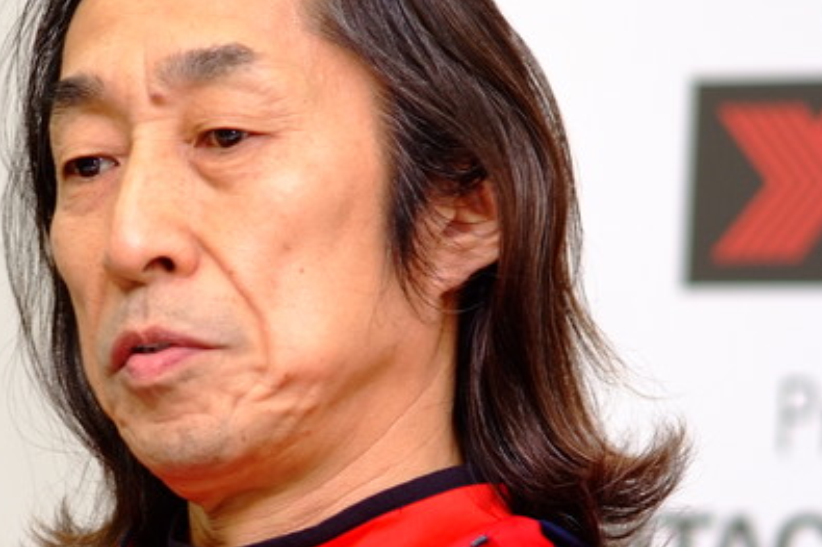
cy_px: 347
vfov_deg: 2.8
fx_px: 11229
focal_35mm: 492
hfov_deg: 4.2
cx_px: 87
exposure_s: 1/125
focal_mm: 180
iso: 400
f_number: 2.8
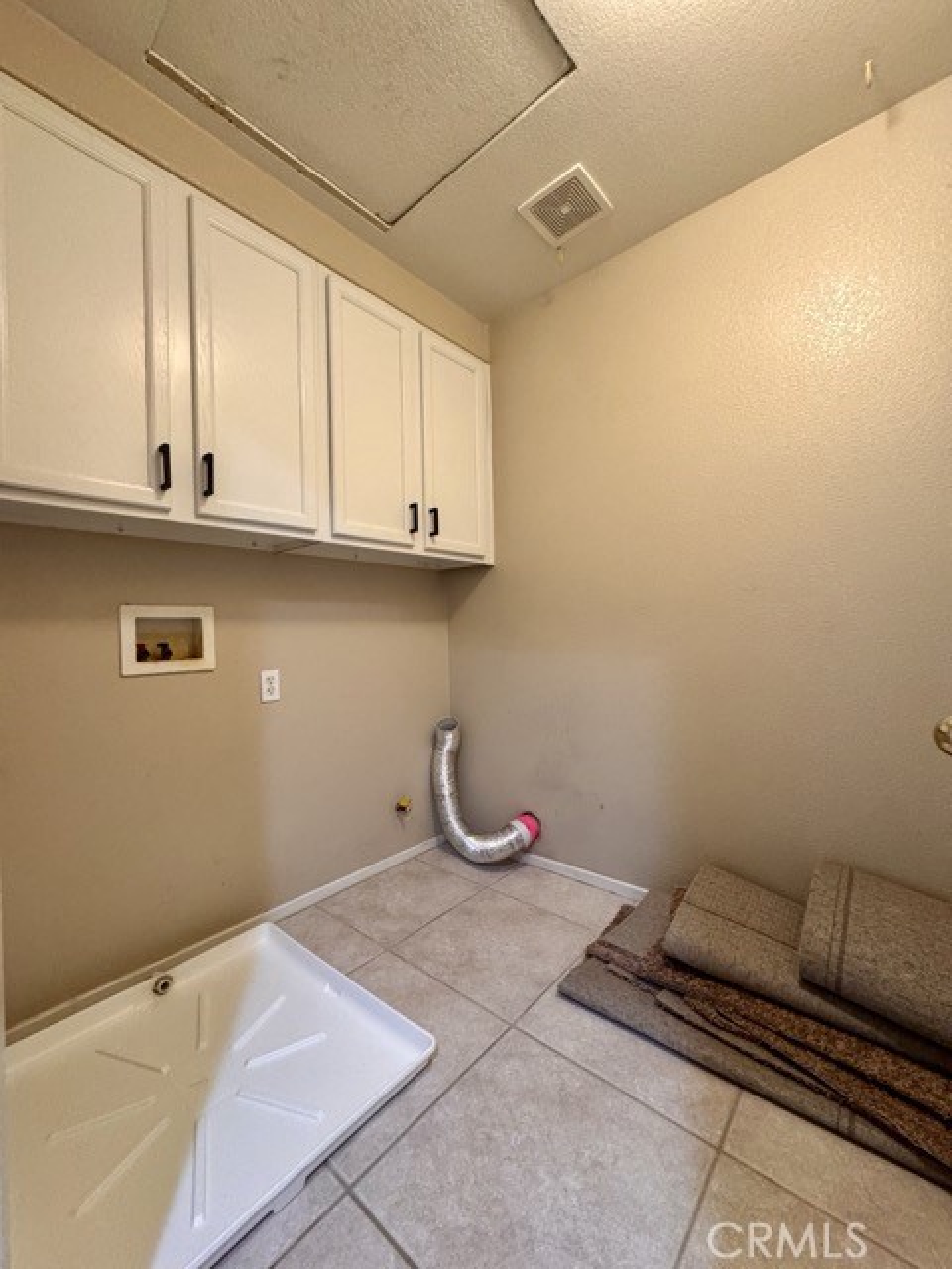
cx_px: 476
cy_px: 634
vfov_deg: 102.1
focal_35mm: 14
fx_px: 513
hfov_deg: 85.7
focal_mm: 2.22
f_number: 2.2
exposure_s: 1/60
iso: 640
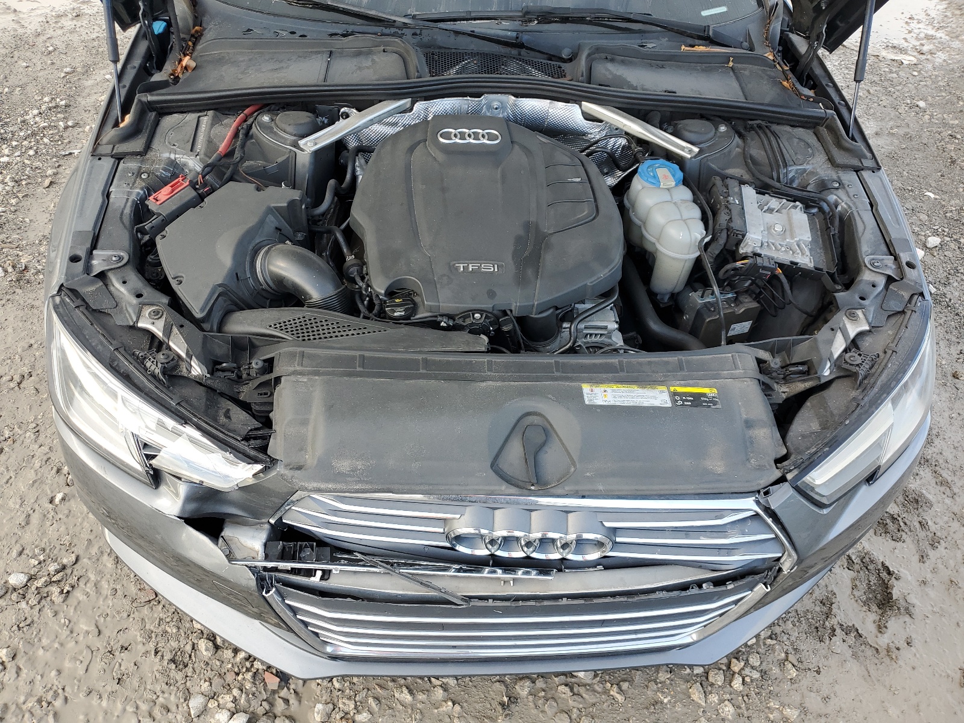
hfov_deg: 67.3
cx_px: 482
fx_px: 724
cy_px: 362
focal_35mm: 26
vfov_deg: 53.1
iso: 50
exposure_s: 1/256
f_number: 1.5
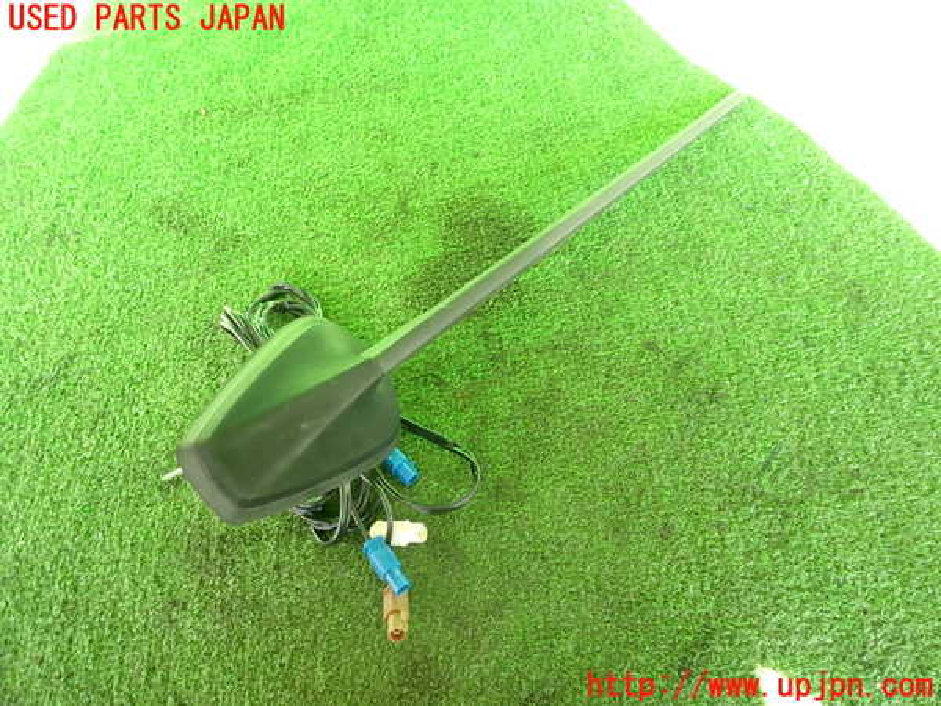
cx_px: 470
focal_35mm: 25
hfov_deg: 69.4
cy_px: 353
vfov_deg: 54.9
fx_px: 680
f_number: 2
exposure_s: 1/40
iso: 200
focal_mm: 4.5
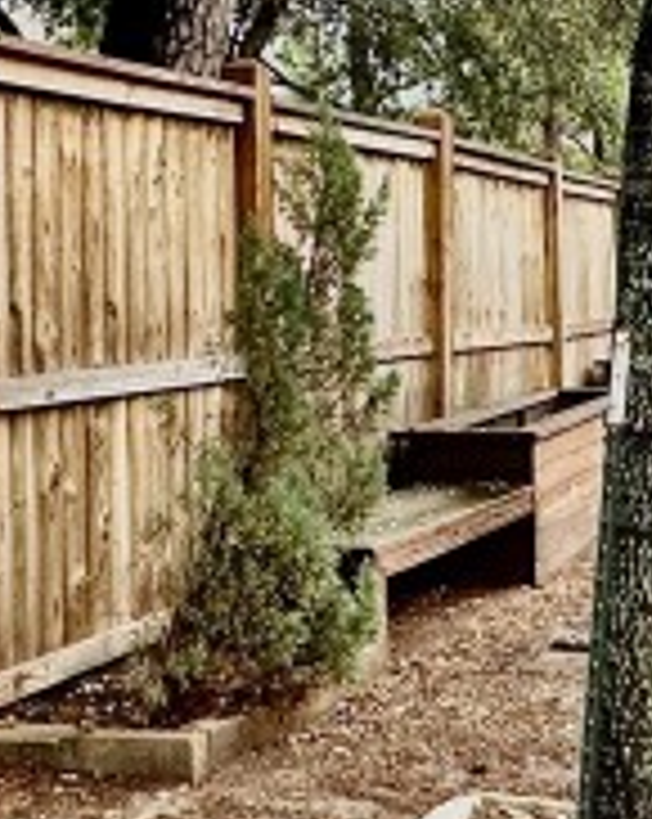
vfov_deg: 24.8
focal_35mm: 77
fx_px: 1862
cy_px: 382
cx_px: 652
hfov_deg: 19.3
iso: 160
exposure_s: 1/99
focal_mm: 2.22
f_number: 2.2
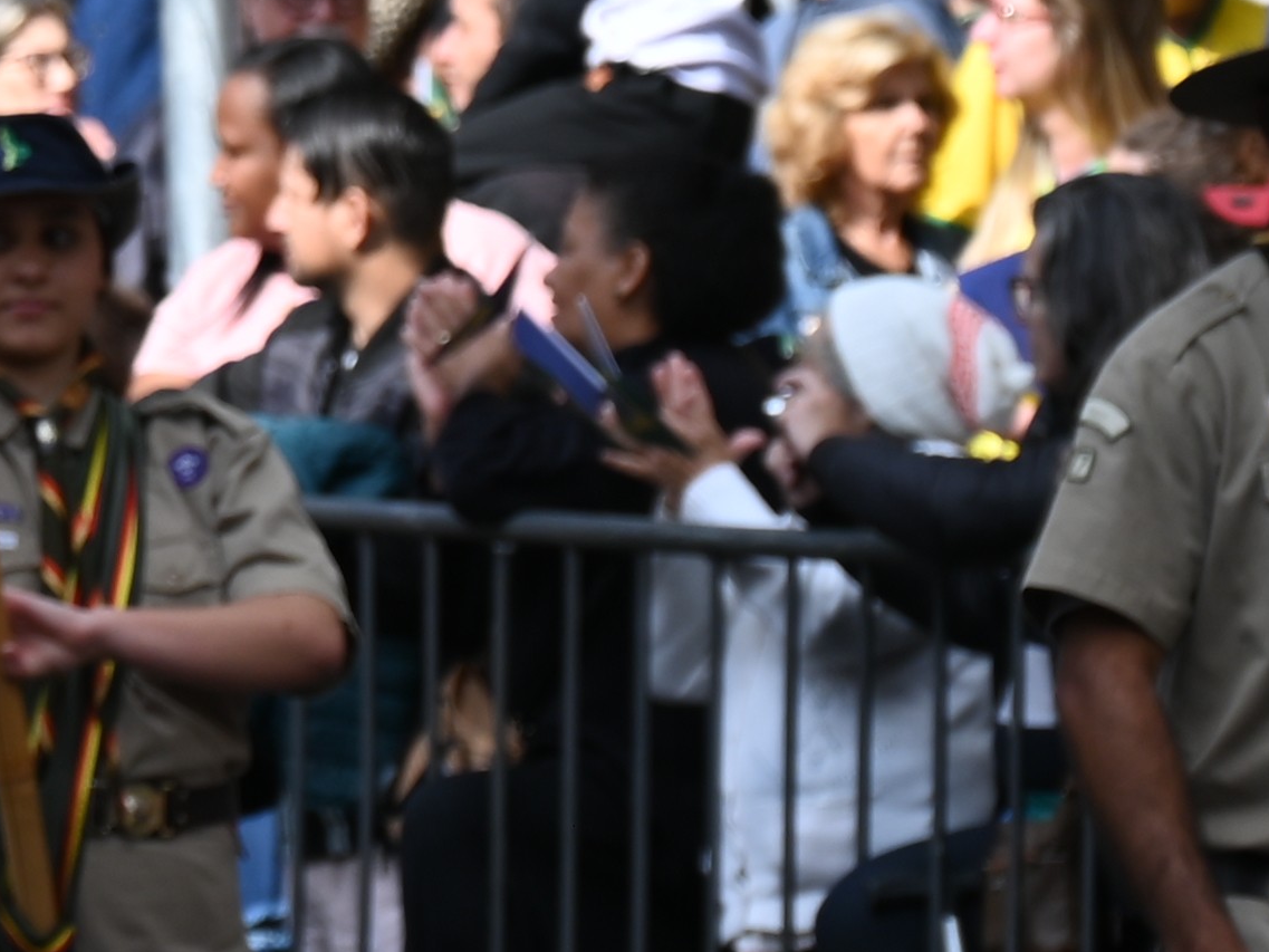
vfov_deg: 3.2
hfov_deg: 4.3
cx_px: -558
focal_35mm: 458
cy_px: 126
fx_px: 16792
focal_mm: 90
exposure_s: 1/320
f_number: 6.3
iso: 100
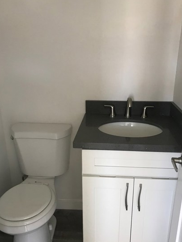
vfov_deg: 55.3
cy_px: 130
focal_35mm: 33
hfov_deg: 42.9
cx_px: 97
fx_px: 231
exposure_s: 1/15
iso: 50
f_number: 1.8
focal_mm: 3.99
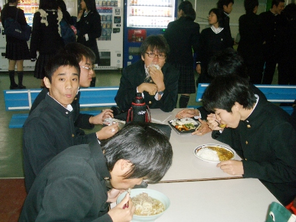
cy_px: 111
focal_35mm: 41
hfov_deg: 45.8
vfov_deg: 35.1
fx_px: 351
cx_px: 148
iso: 100
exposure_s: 1/60
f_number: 2.8
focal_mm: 6.8
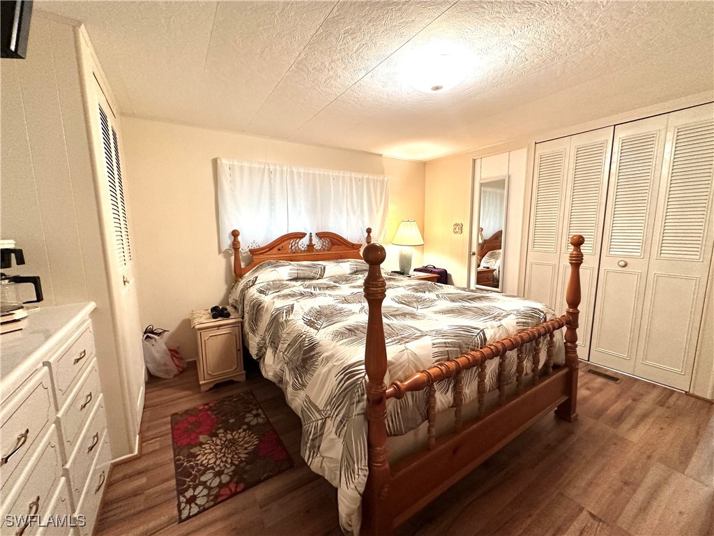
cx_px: 357
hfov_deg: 102.1
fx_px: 289
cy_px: 268
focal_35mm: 14
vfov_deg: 85.7
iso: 400
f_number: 2.2
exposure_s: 1/60
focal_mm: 2.22
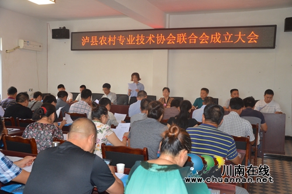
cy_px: 97
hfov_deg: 51.4
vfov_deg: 35.3
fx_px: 303
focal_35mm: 38
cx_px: 146
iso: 800
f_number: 4
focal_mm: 25
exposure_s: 1/60
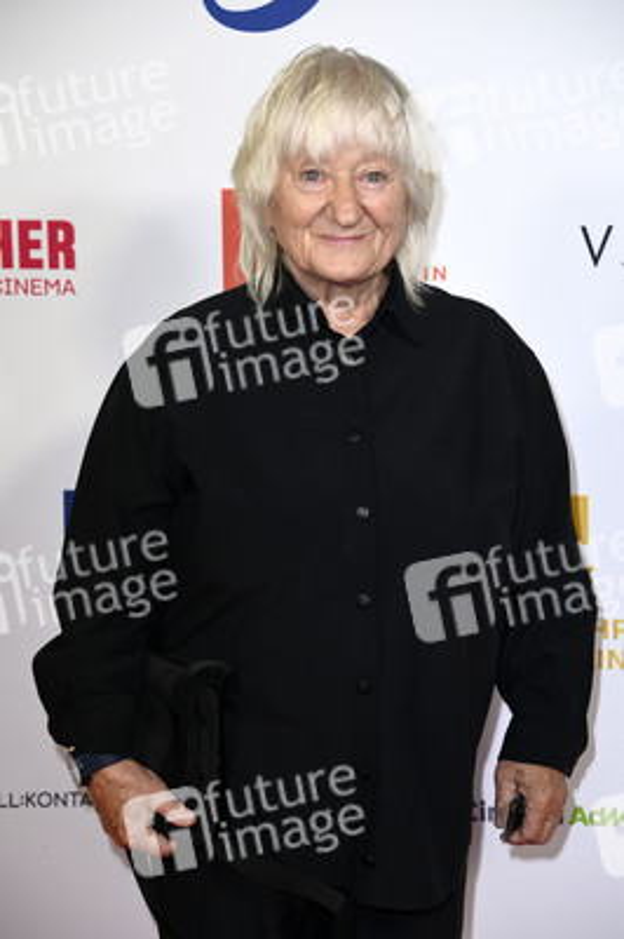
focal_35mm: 105
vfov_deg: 19.5
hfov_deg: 13.0
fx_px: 2735
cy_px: 470
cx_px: 312
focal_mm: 105
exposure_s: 1/200
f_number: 5.6
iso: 640
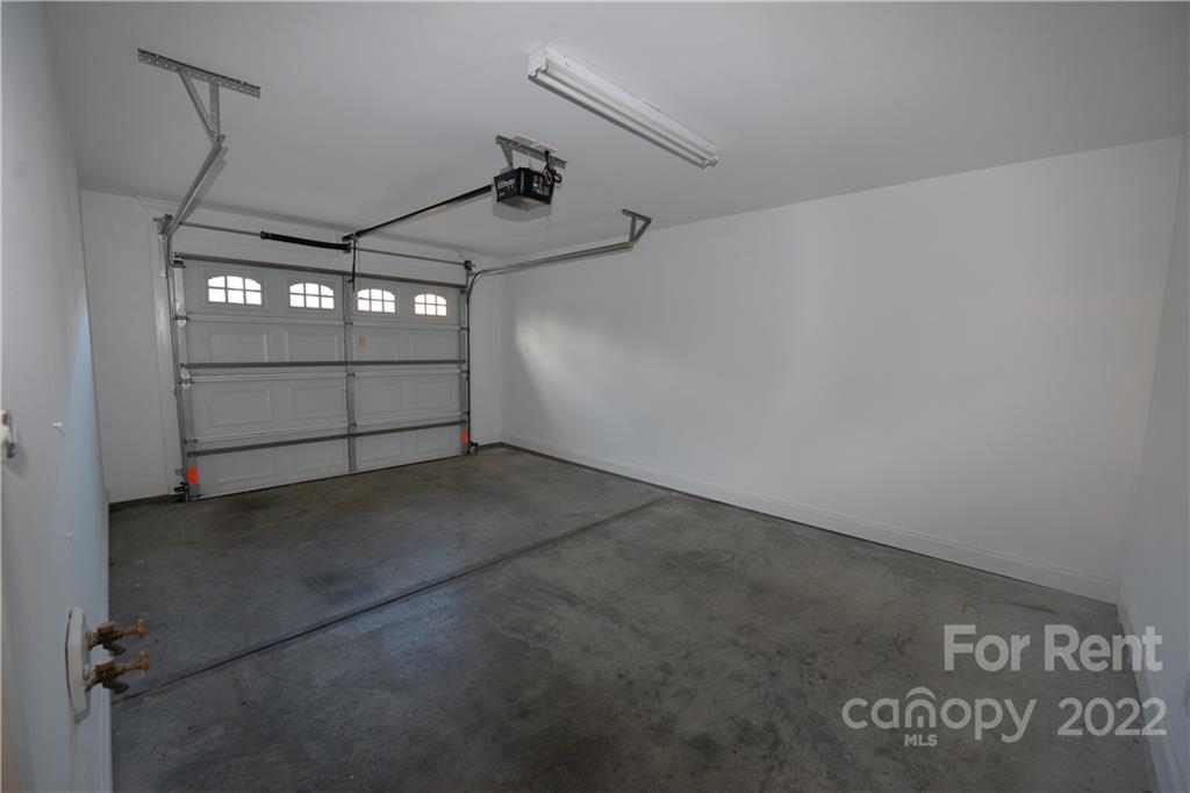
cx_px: 595
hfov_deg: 104.3
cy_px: 396
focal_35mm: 14
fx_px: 463
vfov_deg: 81.2
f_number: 4
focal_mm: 14
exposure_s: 1/60
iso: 800
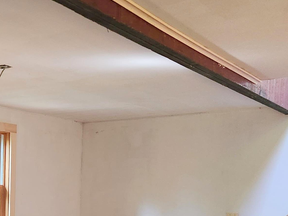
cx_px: -13
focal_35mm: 60
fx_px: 499
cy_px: 209
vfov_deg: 23.5
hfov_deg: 29.6
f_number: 1.8
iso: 640
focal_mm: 5.4
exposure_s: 1/120
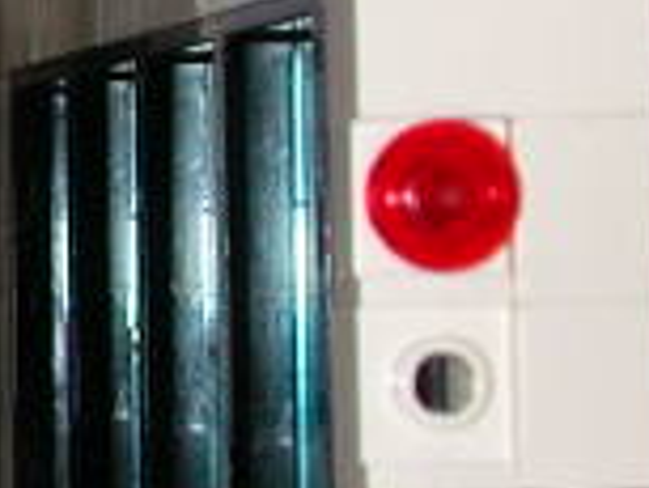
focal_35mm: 267
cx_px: -653
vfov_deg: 5.6
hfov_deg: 7.1
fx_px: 5010
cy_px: 221
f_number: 5.9
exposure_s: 1/59.9
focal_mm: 9.7
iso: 100
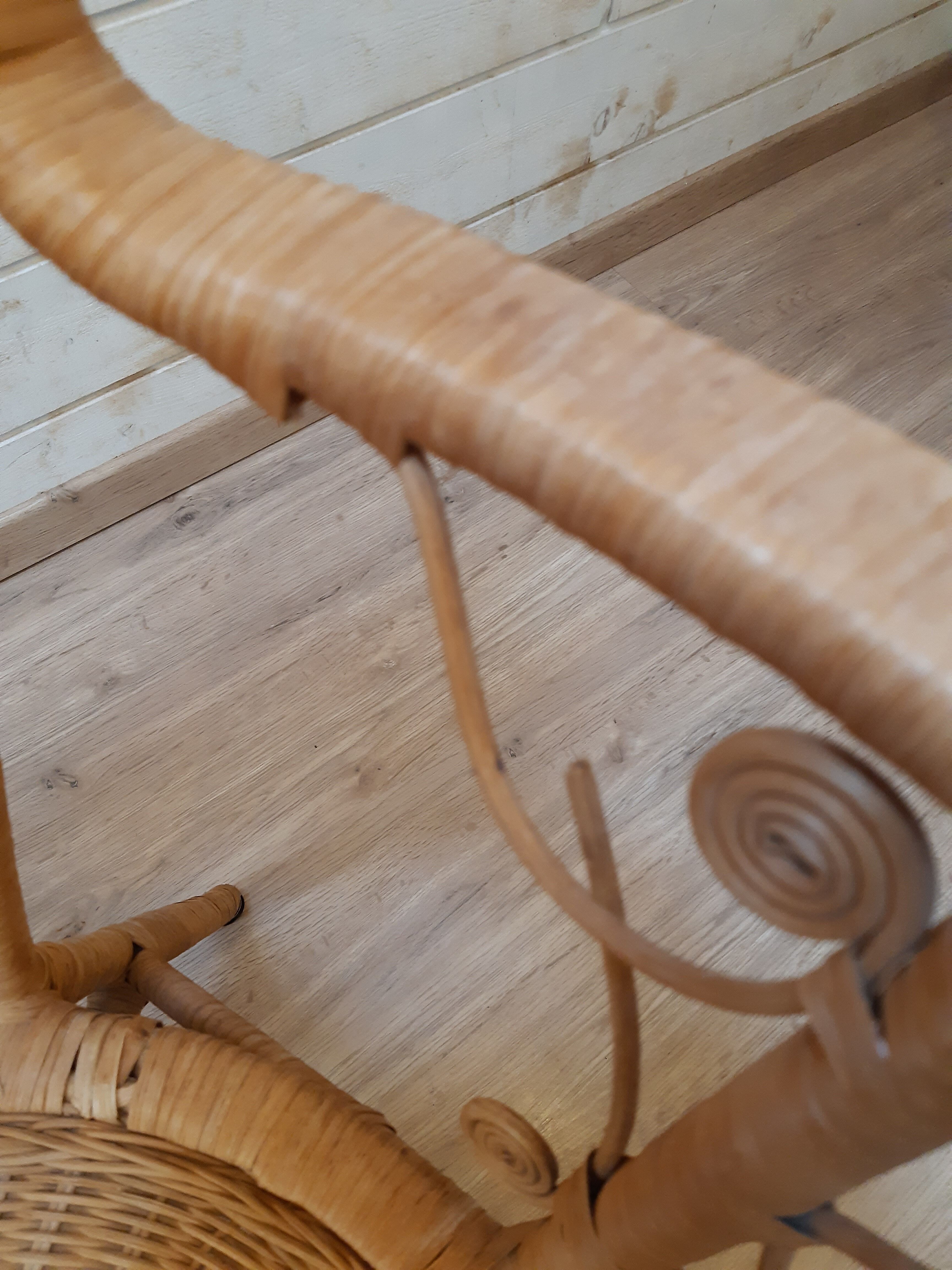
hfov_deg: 53.1
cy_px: 635
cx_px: 476
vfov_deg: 67.3
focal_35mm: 26
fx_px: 953
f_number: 1.7
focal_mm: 3.92
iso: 250
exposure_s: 1/33
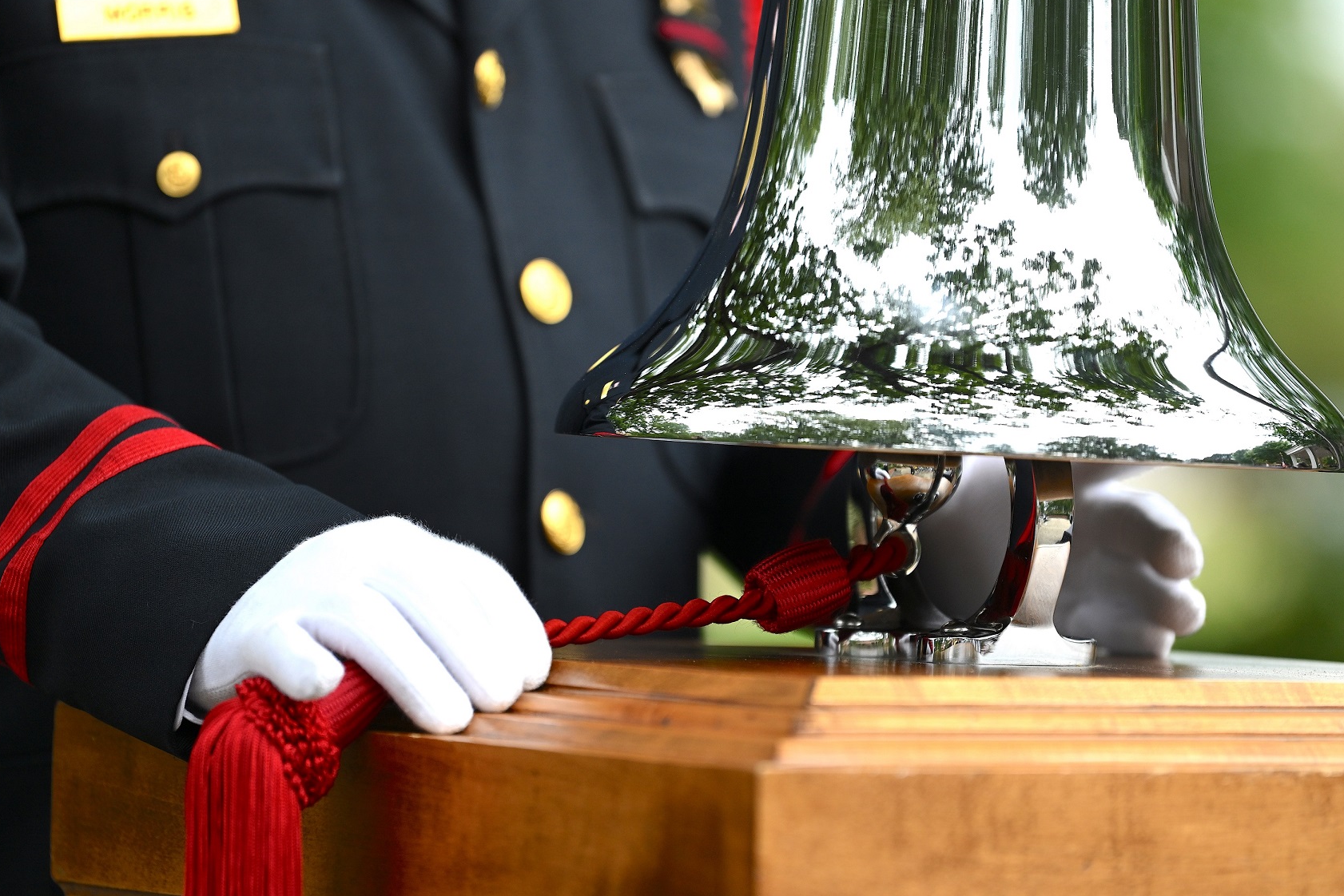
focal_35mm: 218
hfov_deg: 9.4
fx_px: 8140
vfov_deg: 6.3
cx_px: 754
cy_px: 441
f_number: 2.8
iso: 400
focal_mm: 185
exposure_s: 1/2000
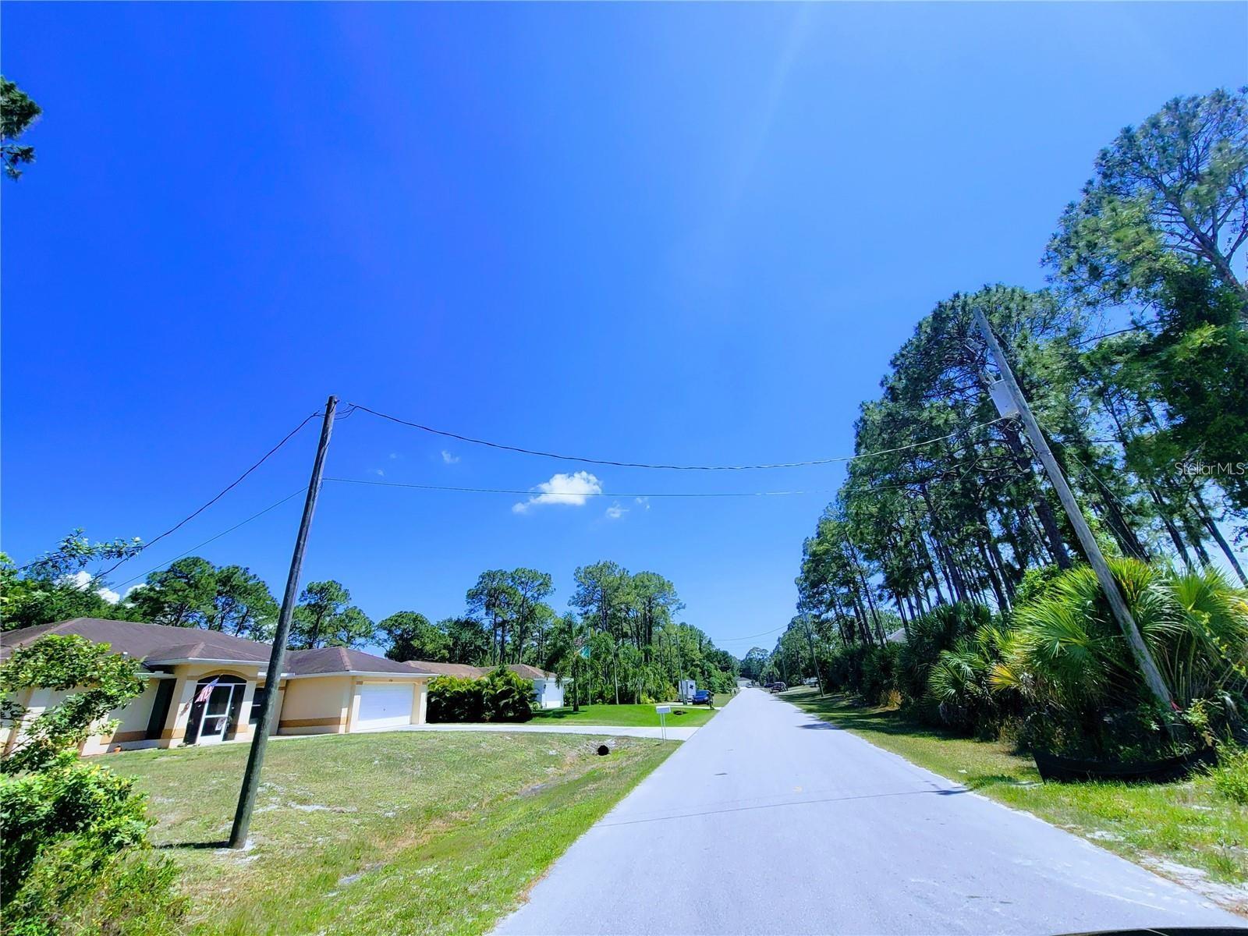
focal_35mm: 13
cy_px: 468
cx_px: 624
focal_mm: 2.2
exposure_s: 1/1899
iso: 64
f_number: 2.2
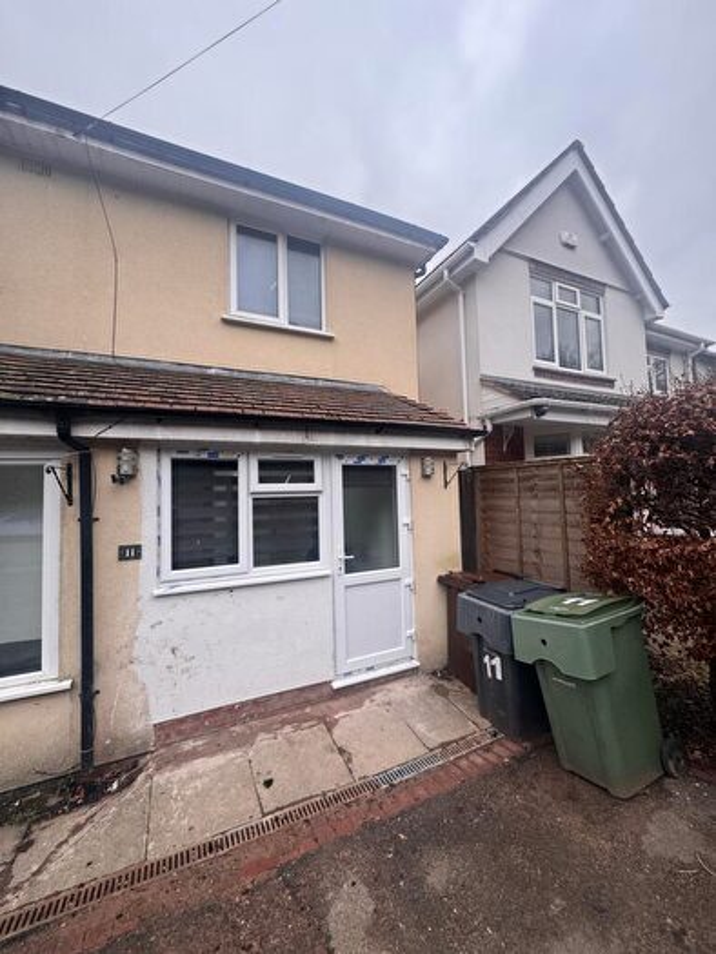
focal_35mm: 14
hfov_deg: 85.7
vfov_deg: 102.1
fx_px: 386
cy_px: 477
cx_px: 358
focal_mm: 2.22
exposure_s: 1/99
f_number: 2.2
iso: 80
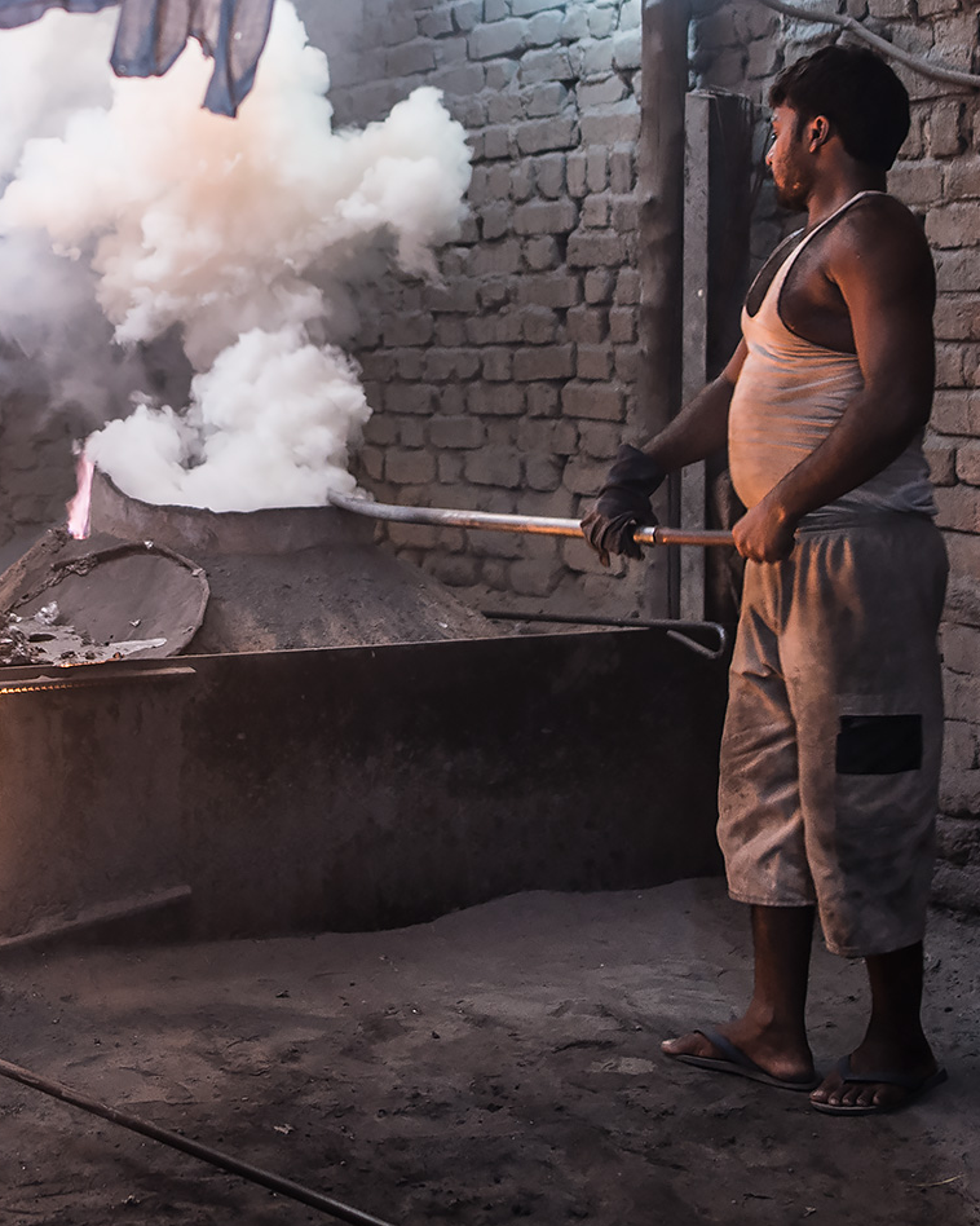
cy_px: 257
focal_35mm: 57
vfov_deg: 32.2
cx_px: 125
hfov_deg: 25.9
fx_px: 2067
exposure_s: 1/60
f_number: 2
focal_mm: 24
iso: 800
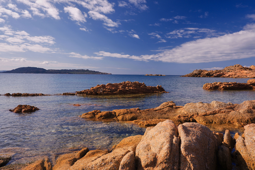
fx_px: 170
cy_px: 85
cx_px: 128
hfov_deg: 73.7
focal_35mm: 24
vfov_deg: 53.1
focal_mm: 16
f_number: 6.4
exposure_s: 1/400
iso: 200
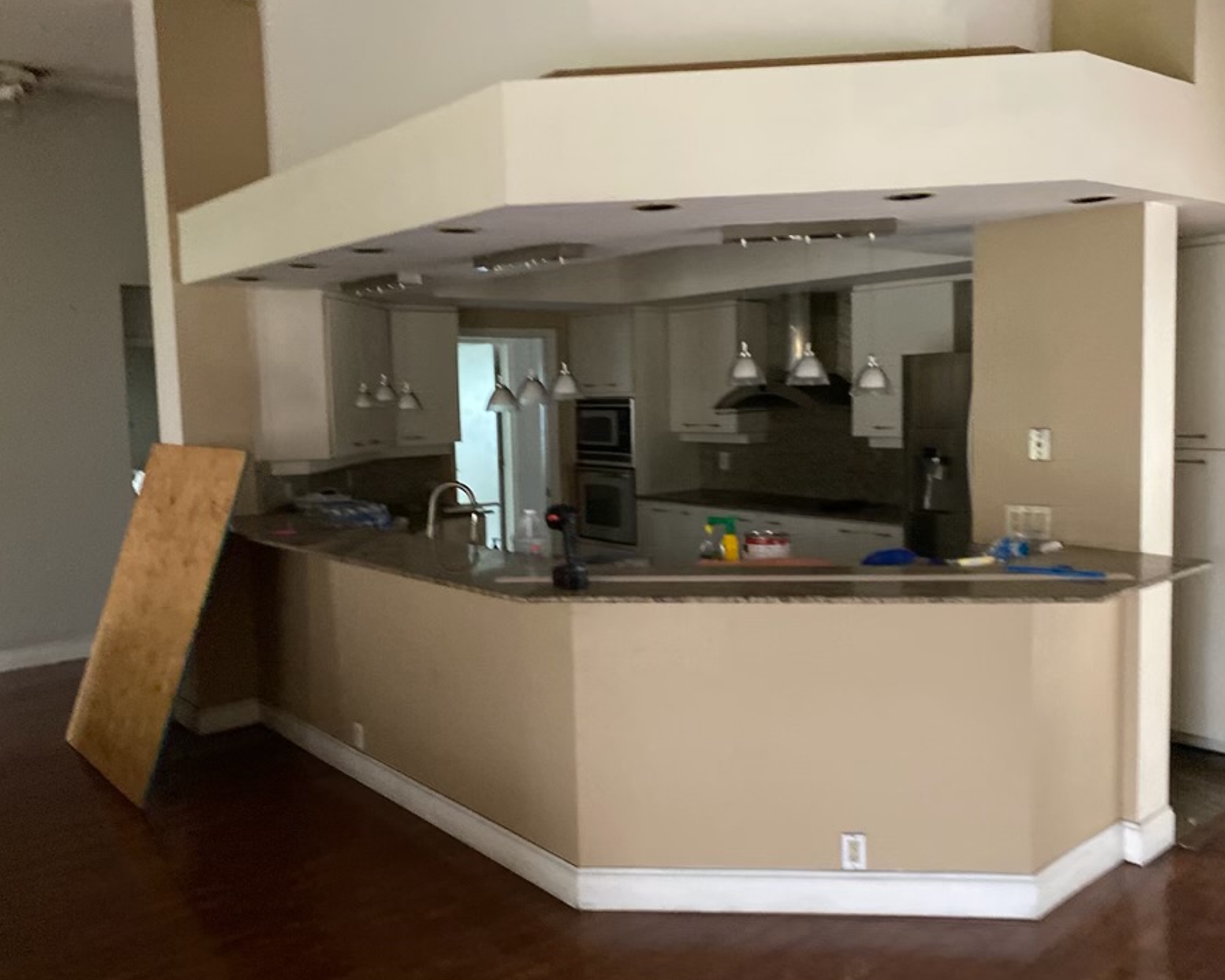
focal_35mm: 29
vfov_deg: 50.0
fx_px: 1052
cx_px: 636
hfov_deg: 60.4
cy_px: 498
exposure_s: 1/30
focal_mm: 4.25
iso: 800
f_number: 1.8
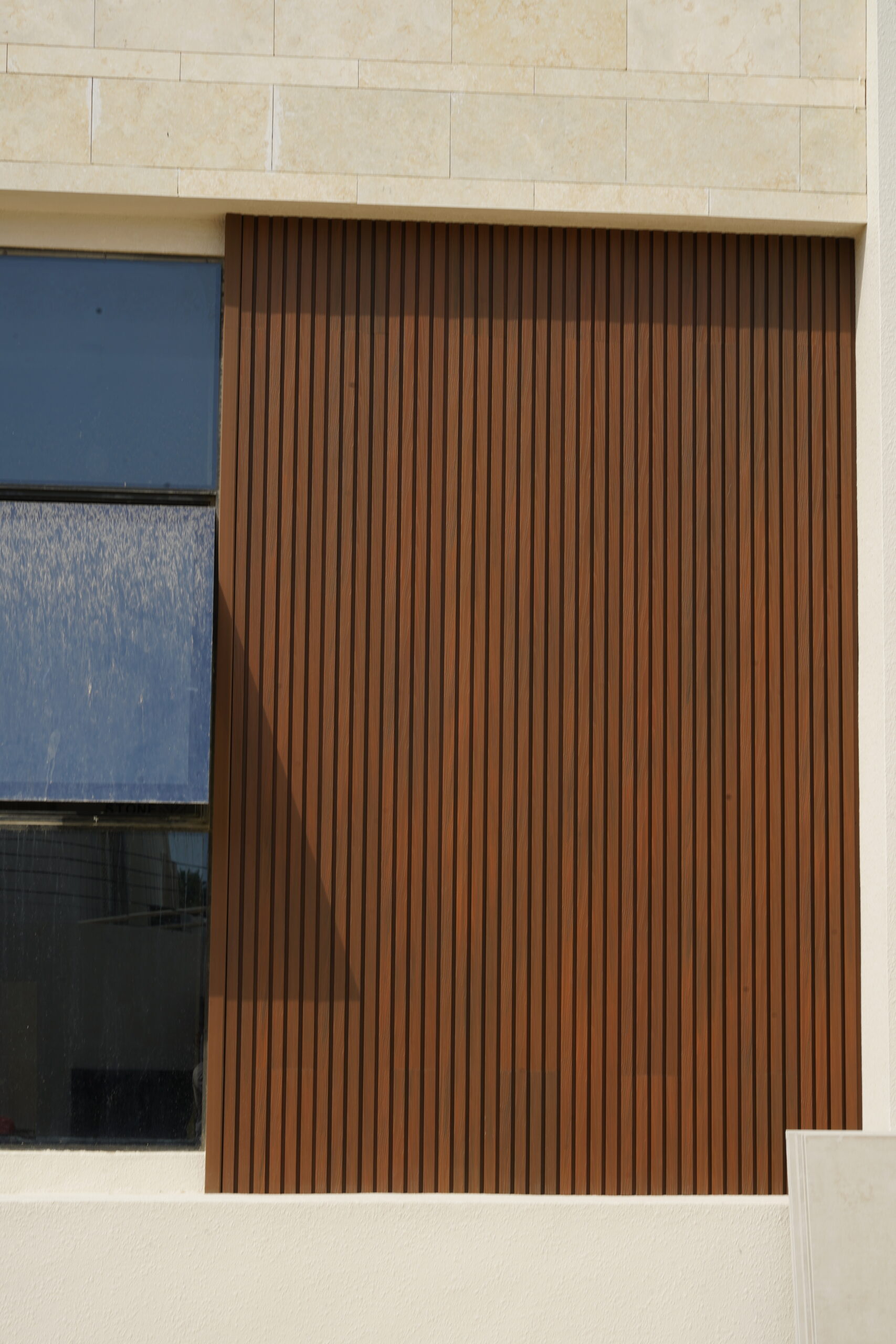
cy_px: 672
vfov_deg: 28.8
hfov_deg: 19.5
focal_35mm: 70
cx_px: 448
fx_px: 2613
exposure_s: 1/50
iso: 100
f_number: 20
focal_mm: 70
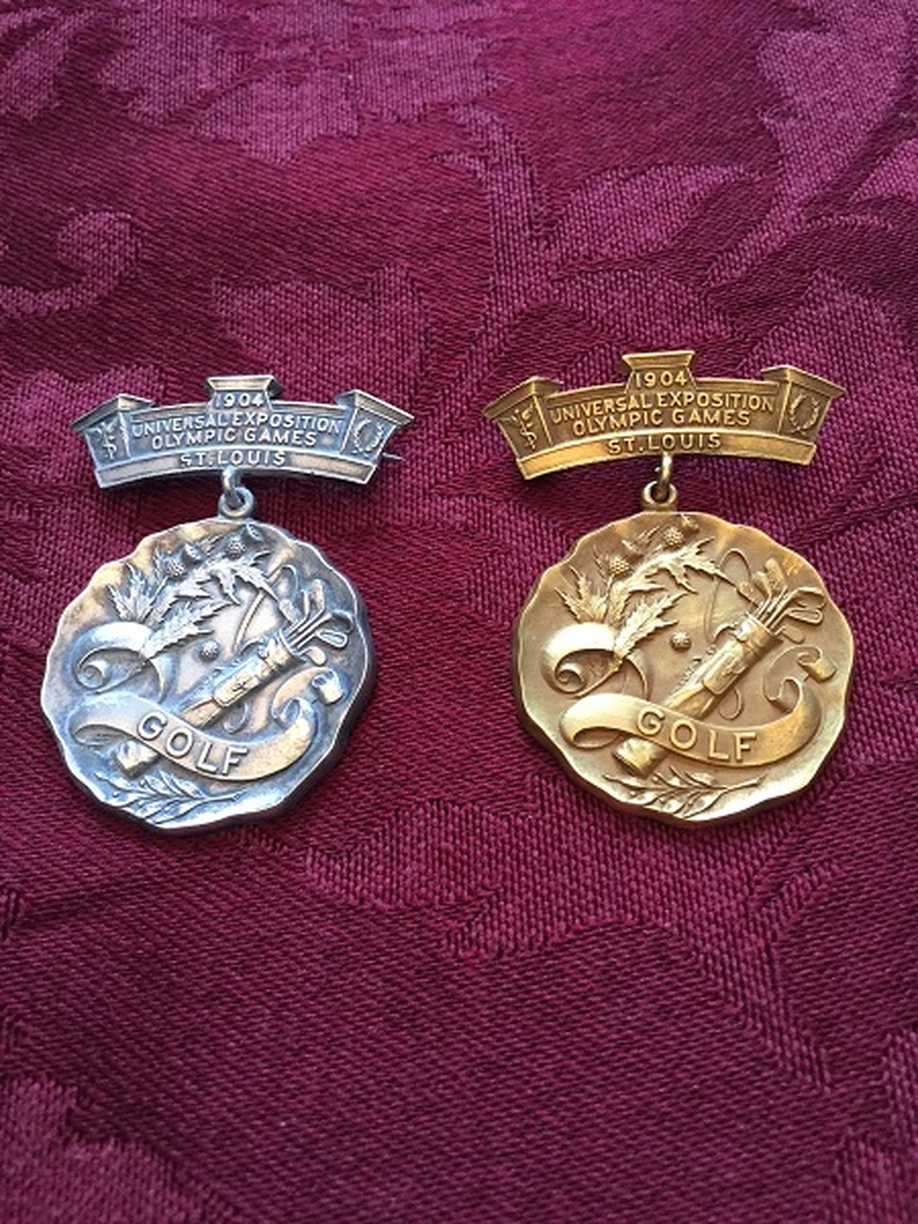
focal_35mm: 29
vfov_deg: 61.7
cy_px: 612
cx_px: 459
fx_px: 1025
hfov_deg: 48.2
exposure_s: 1/30
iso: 160
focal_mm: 4.15
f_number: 2.2
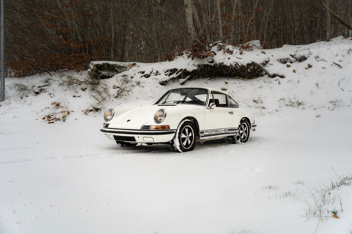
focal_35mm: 33
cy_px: 117
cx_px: 176
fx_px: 324
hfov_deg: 57.1
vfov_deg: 39.9
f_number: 2.8
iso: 200
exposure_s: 1/640
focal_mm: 33.1
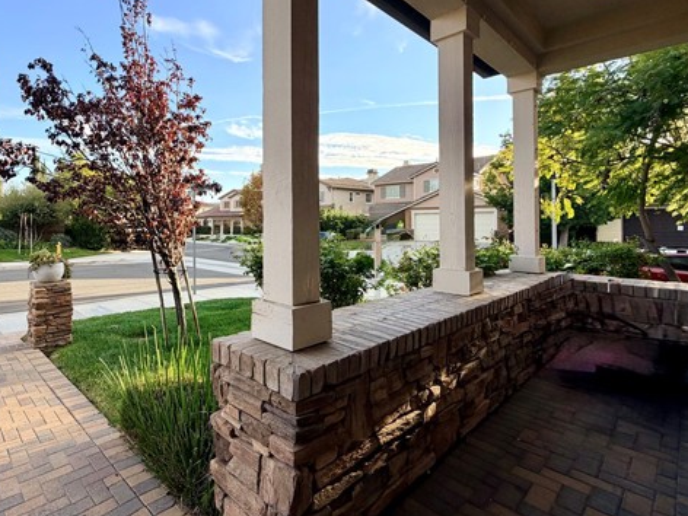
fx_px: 378
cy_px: 219
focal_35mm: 19
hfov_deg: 82.2
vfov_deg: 68.3
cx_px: 238
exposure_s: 1/502
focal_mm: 2.22
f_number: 2.2
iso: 50
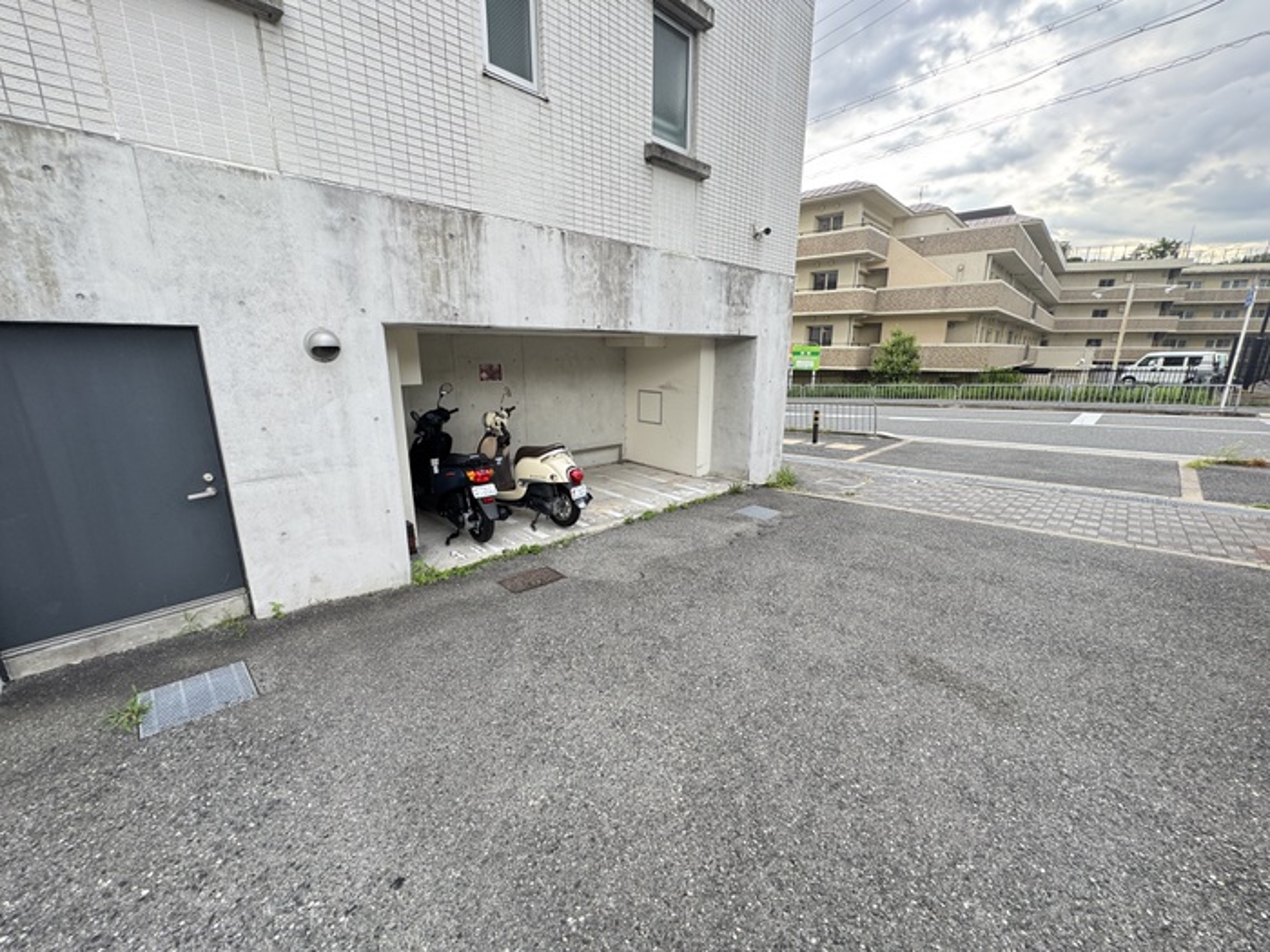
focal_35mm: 14
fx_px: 514
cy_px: 476
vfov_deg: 85.7
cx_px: 635
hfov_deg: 102.1
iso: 50
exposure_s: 1/99
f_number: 2.2
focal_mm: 2.22
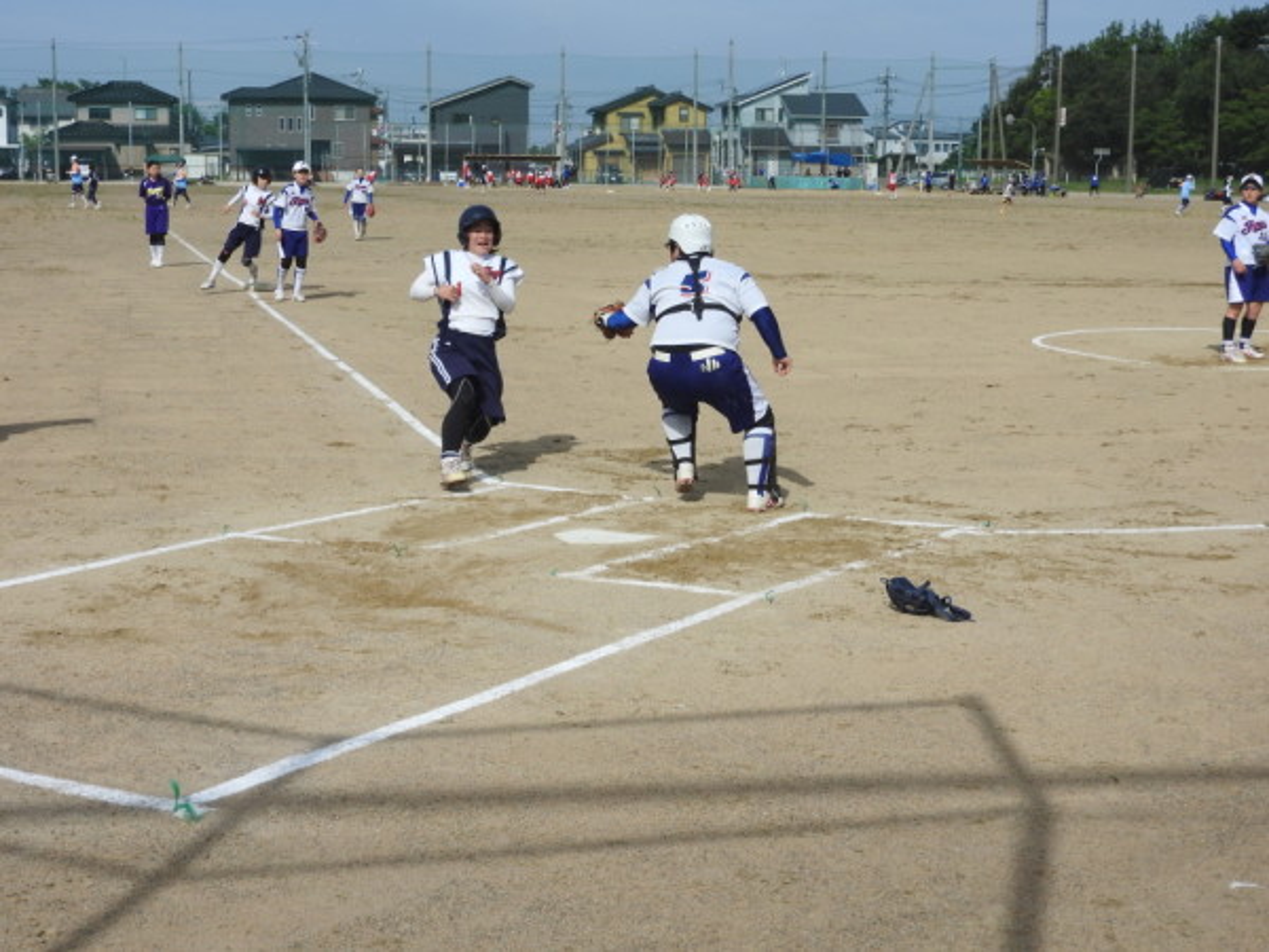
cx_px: 634
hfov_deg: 32.2
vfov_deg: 24.4
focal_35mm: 60
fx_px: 2200
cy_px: 476
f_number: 4.2
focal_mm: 10.7
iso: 100
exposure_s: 1/1600
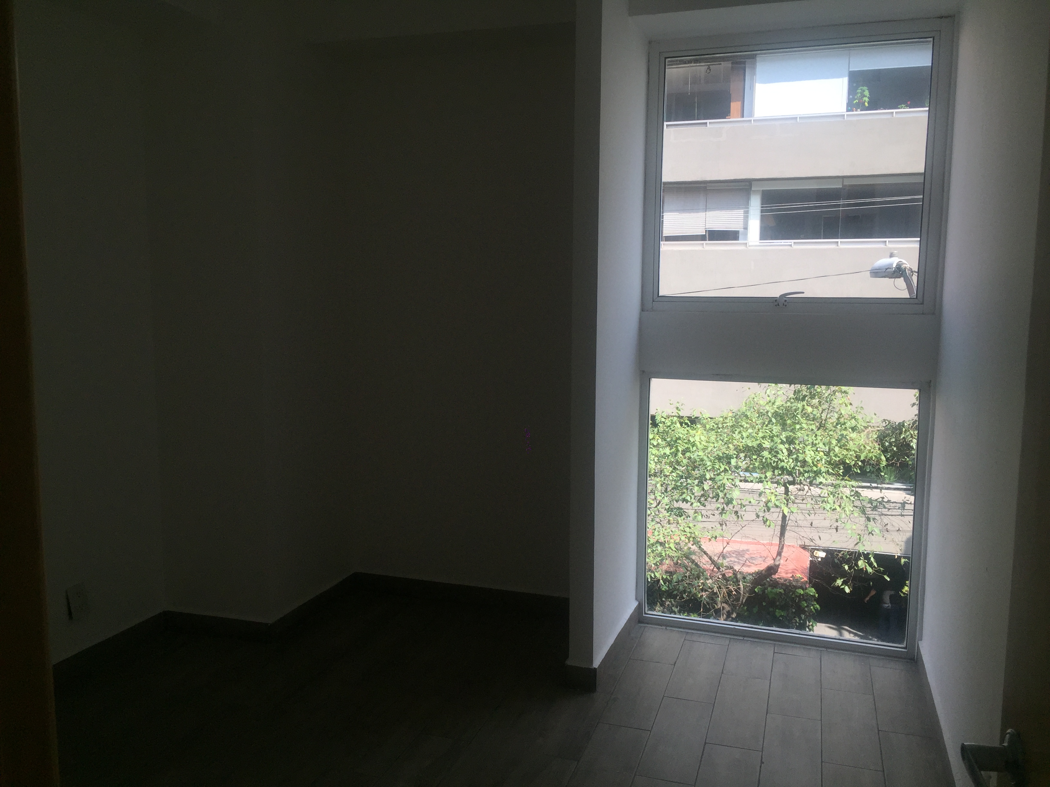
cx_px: 525
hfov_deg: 61.7
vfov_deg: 48.2
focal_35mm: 29
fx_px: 880
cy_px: 394
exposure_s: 1/719
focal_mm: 4.15
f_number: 2.2
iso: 32
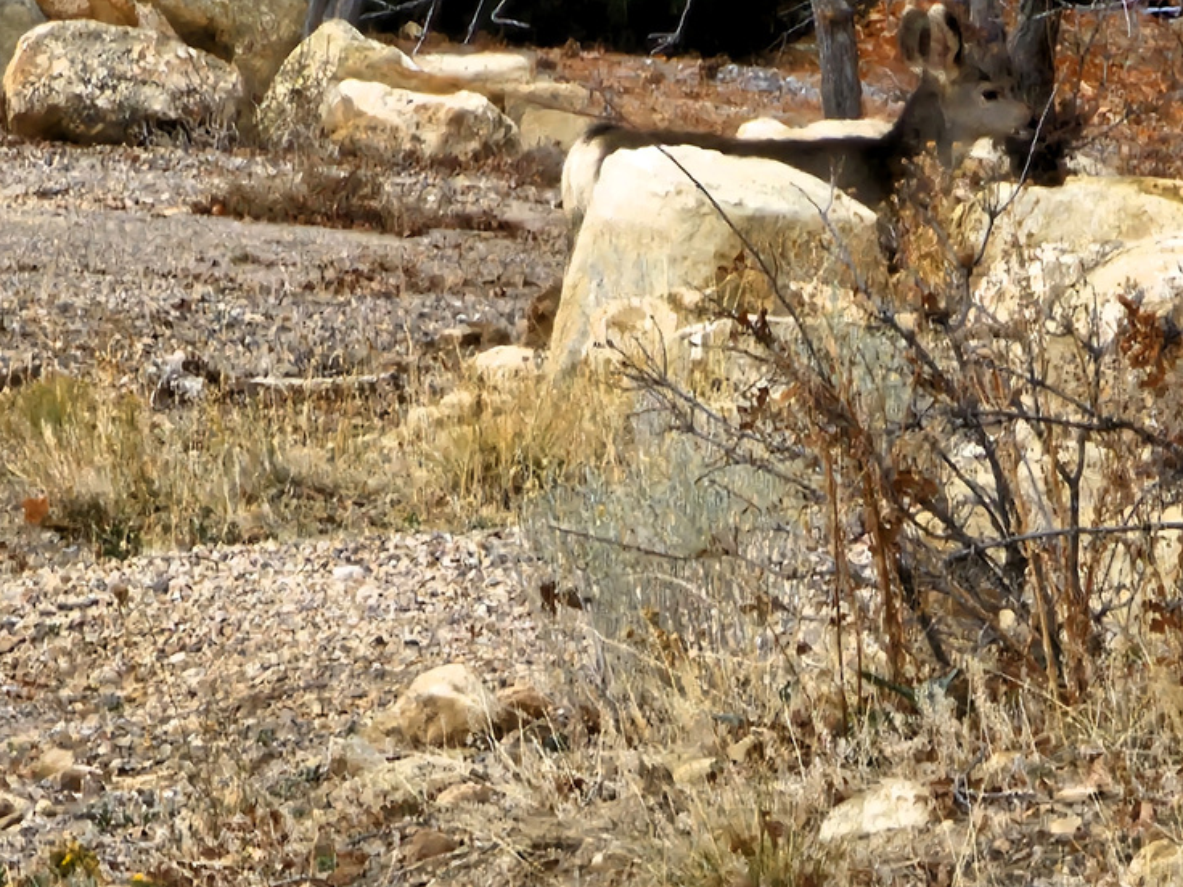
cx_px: 571
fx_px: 10936
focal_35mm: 320
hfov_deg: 6.2
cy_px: 423
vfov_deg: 4.6
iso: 50
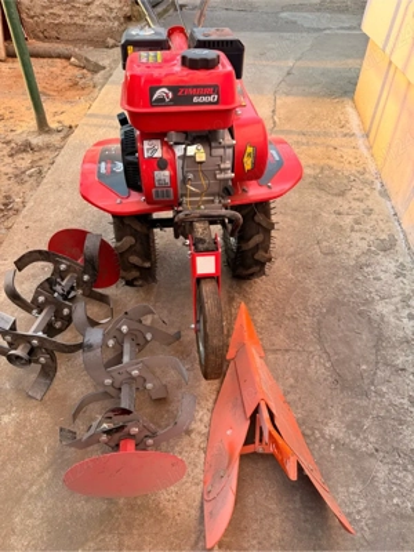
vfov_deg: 71.6
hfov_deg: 56.8
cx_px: 207
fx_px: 383
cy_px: 276
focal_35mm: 24
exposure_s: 1/263
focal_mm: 6.76
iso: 100
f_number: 1.78
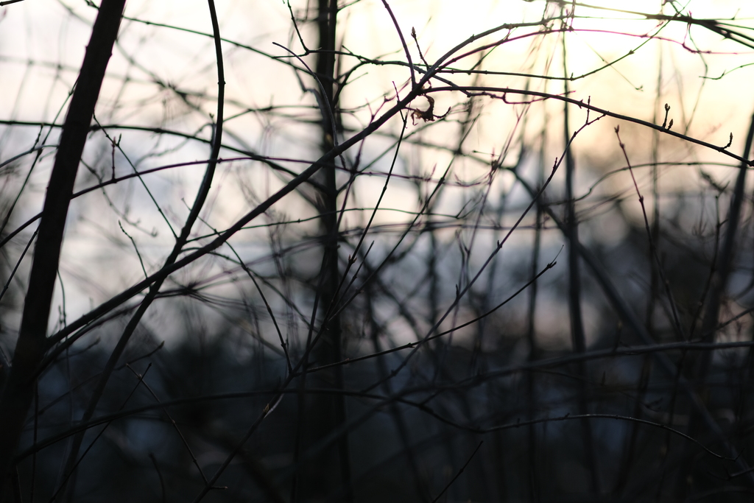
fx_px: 2681
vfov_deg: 10.7
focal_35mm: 128
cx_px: 377
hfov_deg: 16.0
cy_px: 252
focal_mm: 85
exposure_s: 1/900
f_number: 3.6
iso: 320
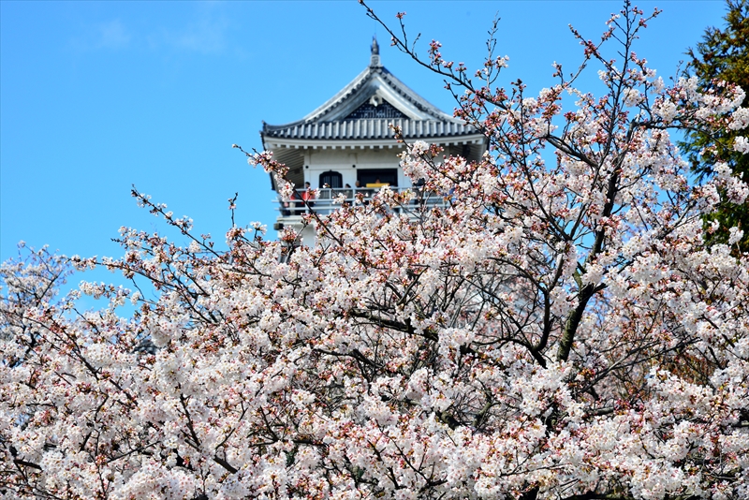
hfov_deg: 17.1
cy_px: 250
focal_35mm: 120
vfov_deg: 11.4
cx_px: 374
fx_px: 2497
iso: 400
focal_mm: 120
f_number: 11
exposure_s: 1/500
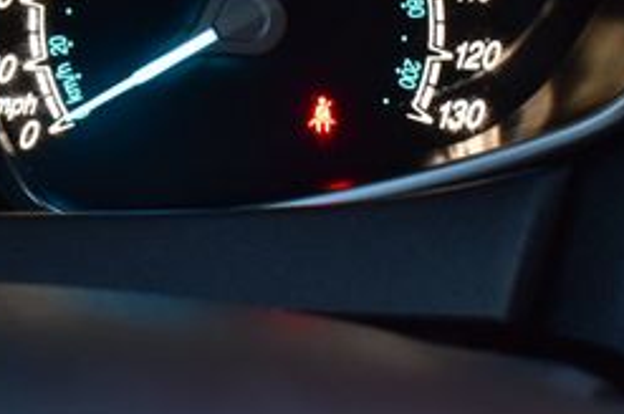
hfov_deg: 14.5
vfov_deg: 10.0
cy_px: 30
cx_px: -154
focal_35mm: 136
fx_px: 2359
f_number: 6.3
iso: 800
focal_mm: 35
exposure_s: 1/15
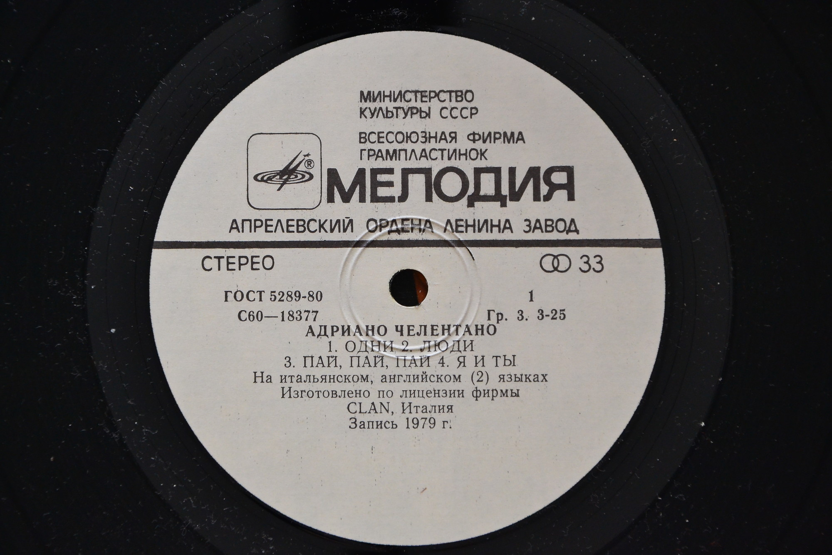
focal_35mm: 128
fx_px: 2946
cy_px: 278
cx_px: 416
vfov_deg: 10.8
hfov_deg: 16.1
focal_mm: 85
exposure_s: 1/200
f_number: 7.1
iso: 1600
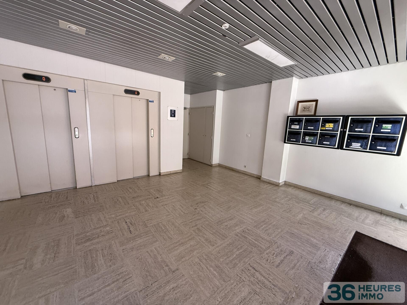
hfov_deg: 102.1
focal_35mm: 14
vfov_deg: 85.7
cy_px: 152
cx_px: 204
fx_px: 165
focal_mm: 2.22
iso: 320
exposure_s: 1/99
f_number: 2.2
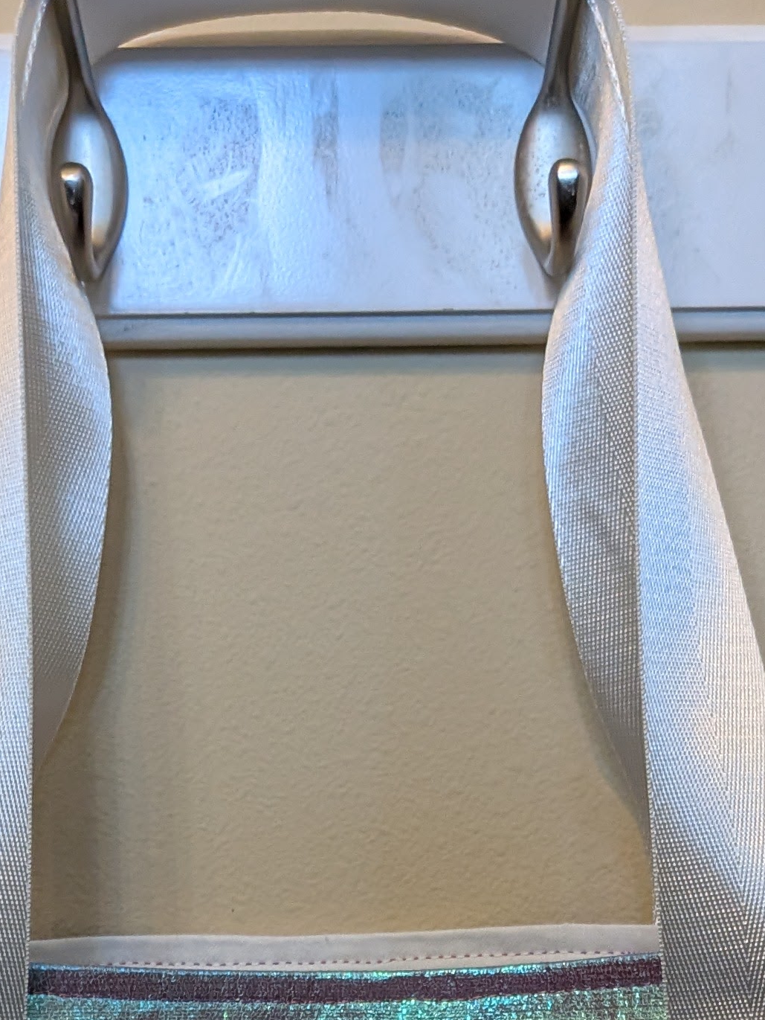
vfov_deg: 24.9
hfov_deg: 21.0
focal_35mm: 70
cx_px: 361
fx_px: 2062
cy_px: 1242
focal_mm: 4.53
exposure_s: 1/120
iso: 290
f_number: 1.7
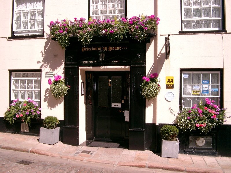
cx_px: 116
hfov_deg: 50.1
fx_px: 247
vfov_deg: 38.7
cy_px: 86
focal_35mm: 37
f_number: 5
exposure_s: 1/800
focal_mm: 7.6
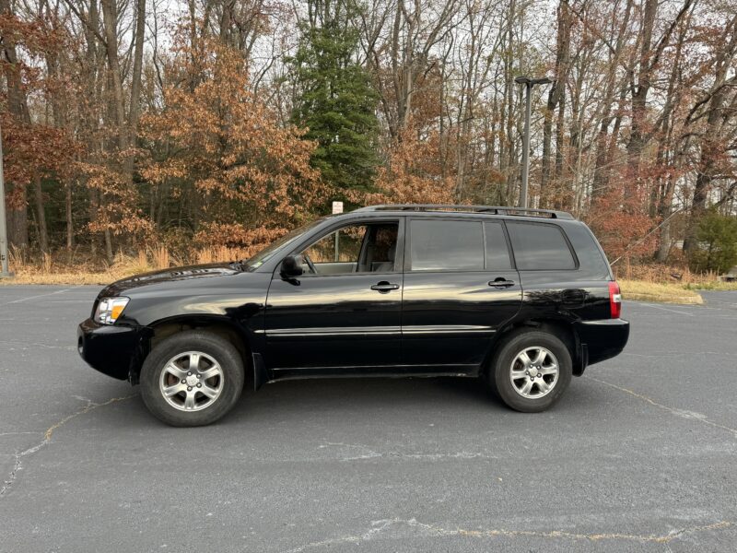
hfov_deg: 71.6
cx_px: 368
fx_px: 511
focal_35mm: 24
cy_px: 276
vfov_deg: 56.8
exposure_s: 1/302
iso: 80
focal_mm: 6.76
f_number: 1.78
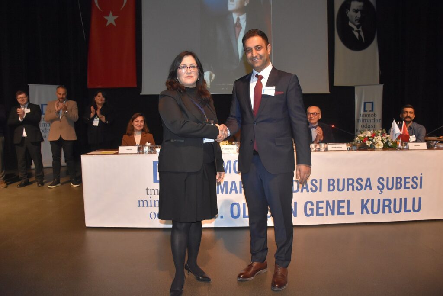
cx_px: 222
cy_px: 148
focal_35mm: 27
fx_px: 332
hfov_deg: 67.4
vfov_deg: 48.0
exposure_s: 1/60
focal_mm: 18
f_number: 3.5
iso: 2800
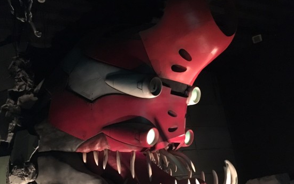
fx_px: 305
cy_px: 118
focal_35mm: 38
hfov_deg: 51.5
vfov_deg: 33.4
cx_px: 151
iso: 1000
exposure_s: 1/15
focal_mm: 4.15
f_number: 2.2
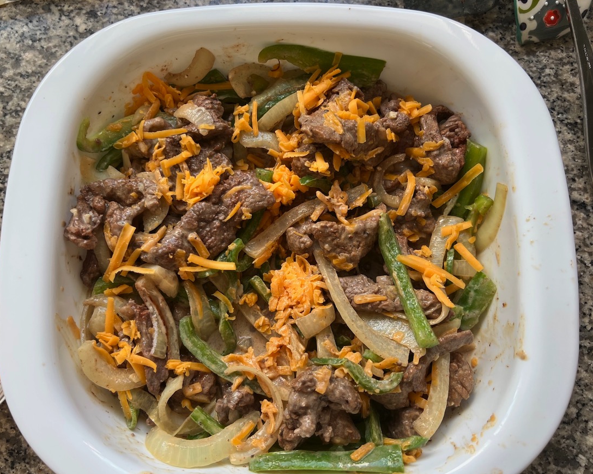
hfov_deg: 62.1
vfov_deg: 51.5
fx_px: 491
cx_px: 273
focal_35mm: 28
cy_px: 233
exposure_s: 1/121
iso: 50
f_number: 1.5
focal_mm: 5.7
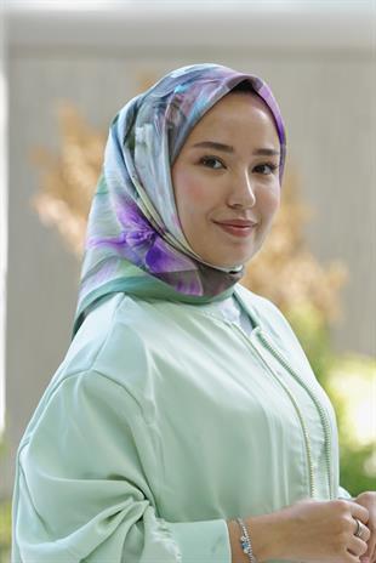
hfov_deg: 9.2
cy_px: 282
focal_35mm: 150
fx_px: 2346
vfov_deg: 13.7
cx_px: 188
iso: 500
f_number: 5
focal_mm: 150
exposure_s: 1/125
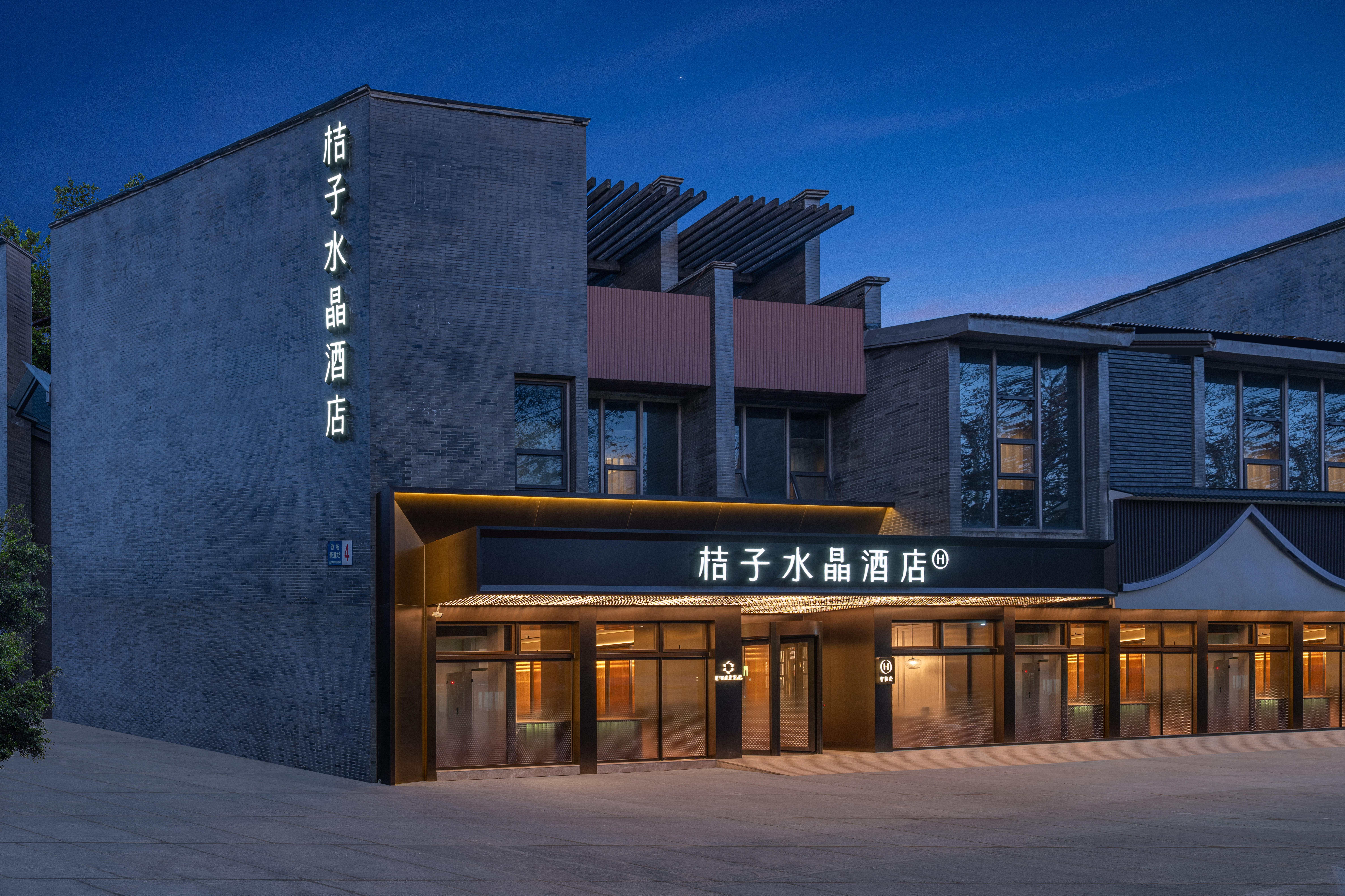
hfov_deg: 93.3
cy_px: 448
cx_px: 672
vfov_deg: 70.4
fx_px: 635
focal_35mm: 17
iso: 50
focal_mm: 17
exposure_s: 1.3
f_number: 8
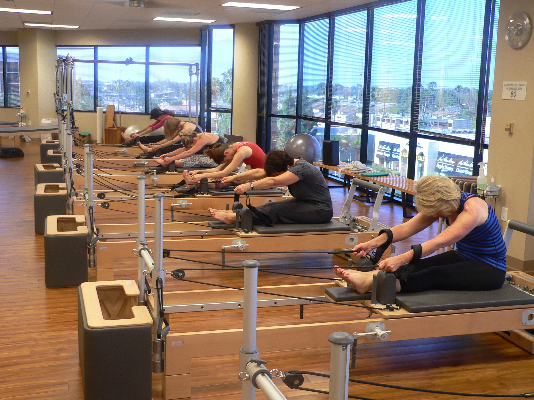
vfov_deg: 32.9
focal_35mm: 44
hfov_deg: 42.9
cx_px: 267
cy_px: 200
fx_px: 679
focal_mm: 7.3
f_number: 2.8
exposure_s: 1/10
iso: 100
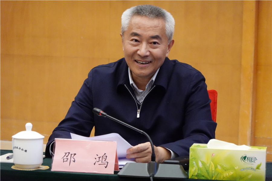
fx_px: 975
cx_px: 136
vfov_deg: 10.6
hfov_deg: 15.9
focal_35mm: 129
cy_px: 90
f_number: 4.5
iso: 3200
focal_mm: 46.97
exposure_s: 1/320
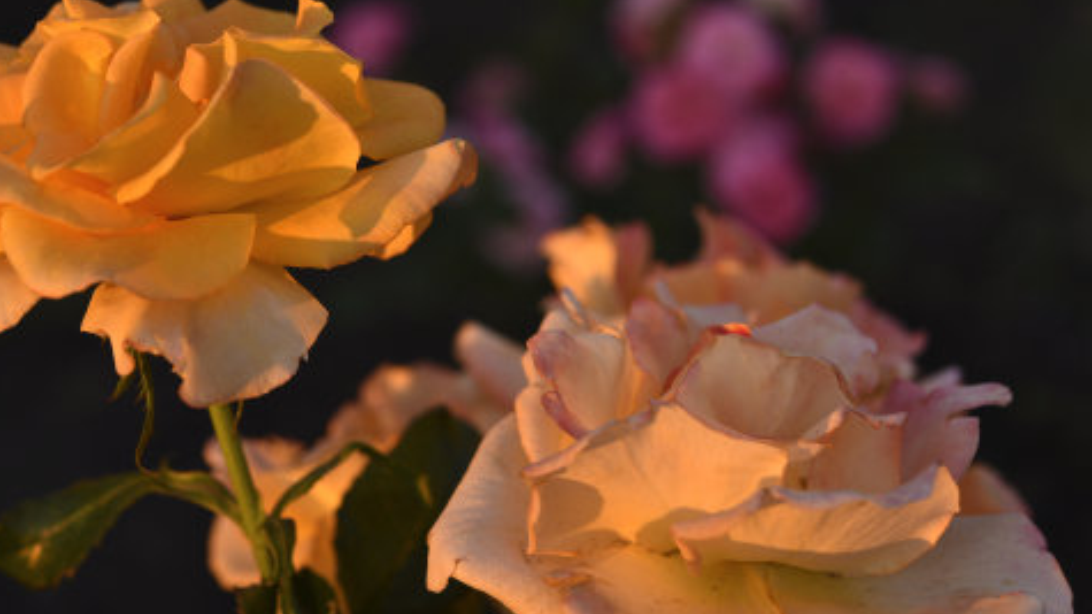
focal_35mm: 81
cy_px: 330
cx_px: 453
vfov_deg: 14.9
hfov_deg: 26.2
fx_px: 2345
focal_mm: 60
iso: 100
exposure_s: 1/80
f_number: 6.3
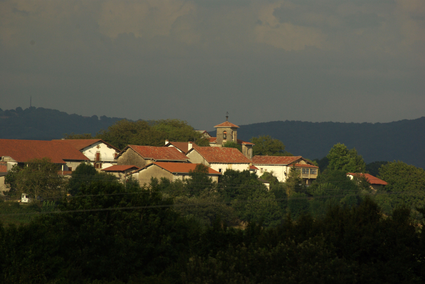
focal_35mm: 300
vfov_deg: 4.6
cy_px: 142
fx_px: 3546
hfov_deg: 6.9
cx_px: 212
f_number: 8
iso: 200
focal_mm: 200
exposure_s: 1/1000
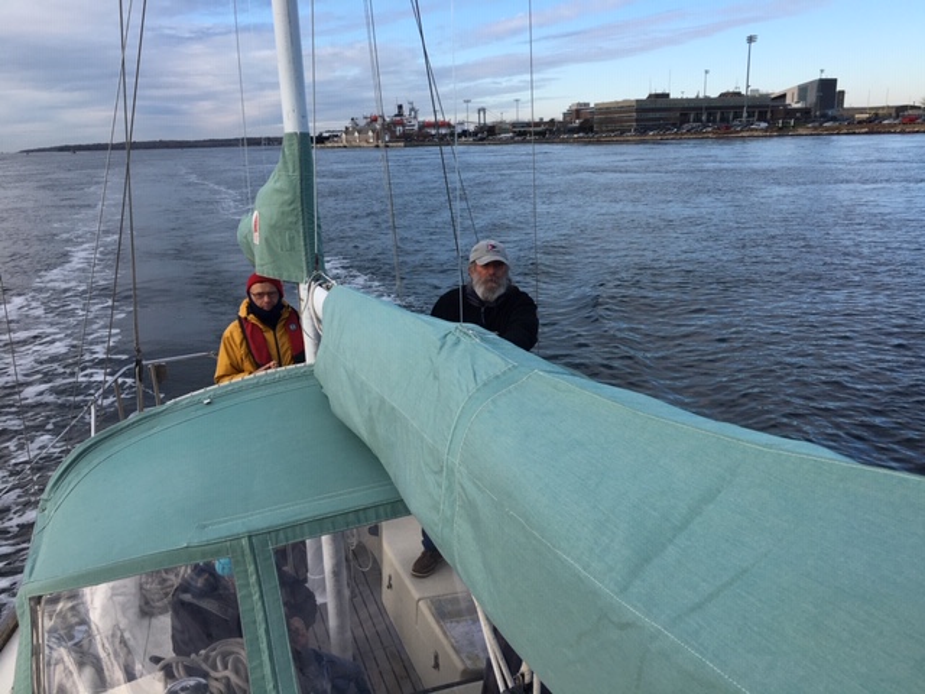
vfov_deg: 48.2
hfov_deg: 61.7
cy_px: 347
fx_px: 775
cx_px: 462
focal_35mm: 29
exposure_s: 1/1099
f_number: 2.2
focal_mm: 4.15
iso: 25
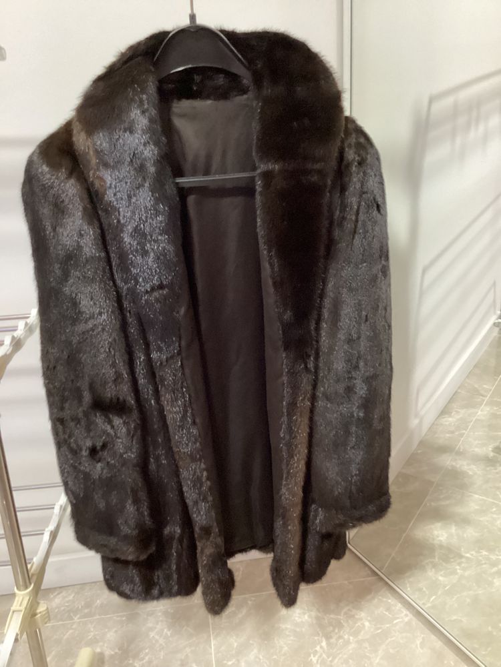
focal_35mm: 31
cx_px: 250
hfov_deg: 45.4
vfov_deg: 58.4
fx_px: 598
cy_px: 334
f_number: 2.4
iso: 640
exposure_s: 1/30
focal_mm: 3.3
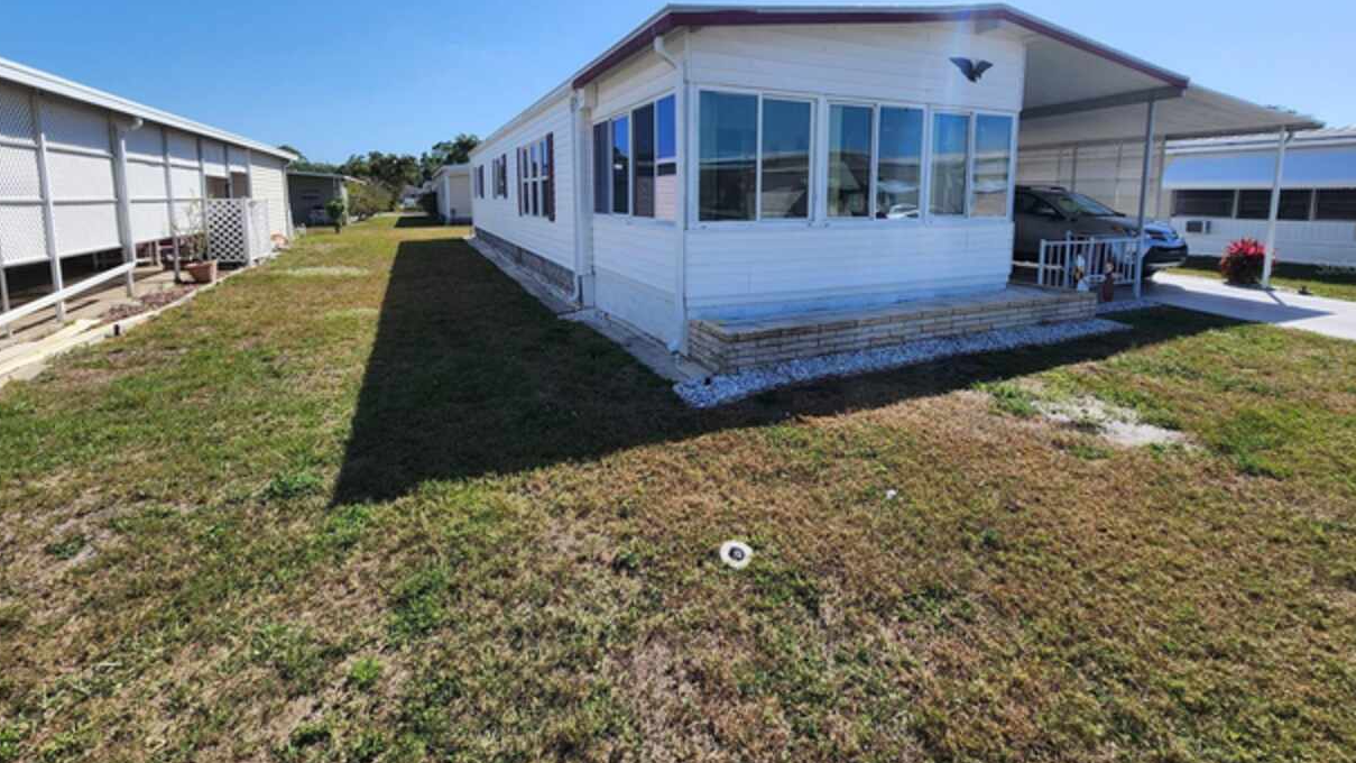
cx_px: 683
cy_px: 266
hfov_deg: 103.0
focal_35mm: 15
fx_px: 539
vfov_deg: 68.9
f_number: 2.2
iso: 50
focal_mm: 2.2
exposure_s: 1/2099
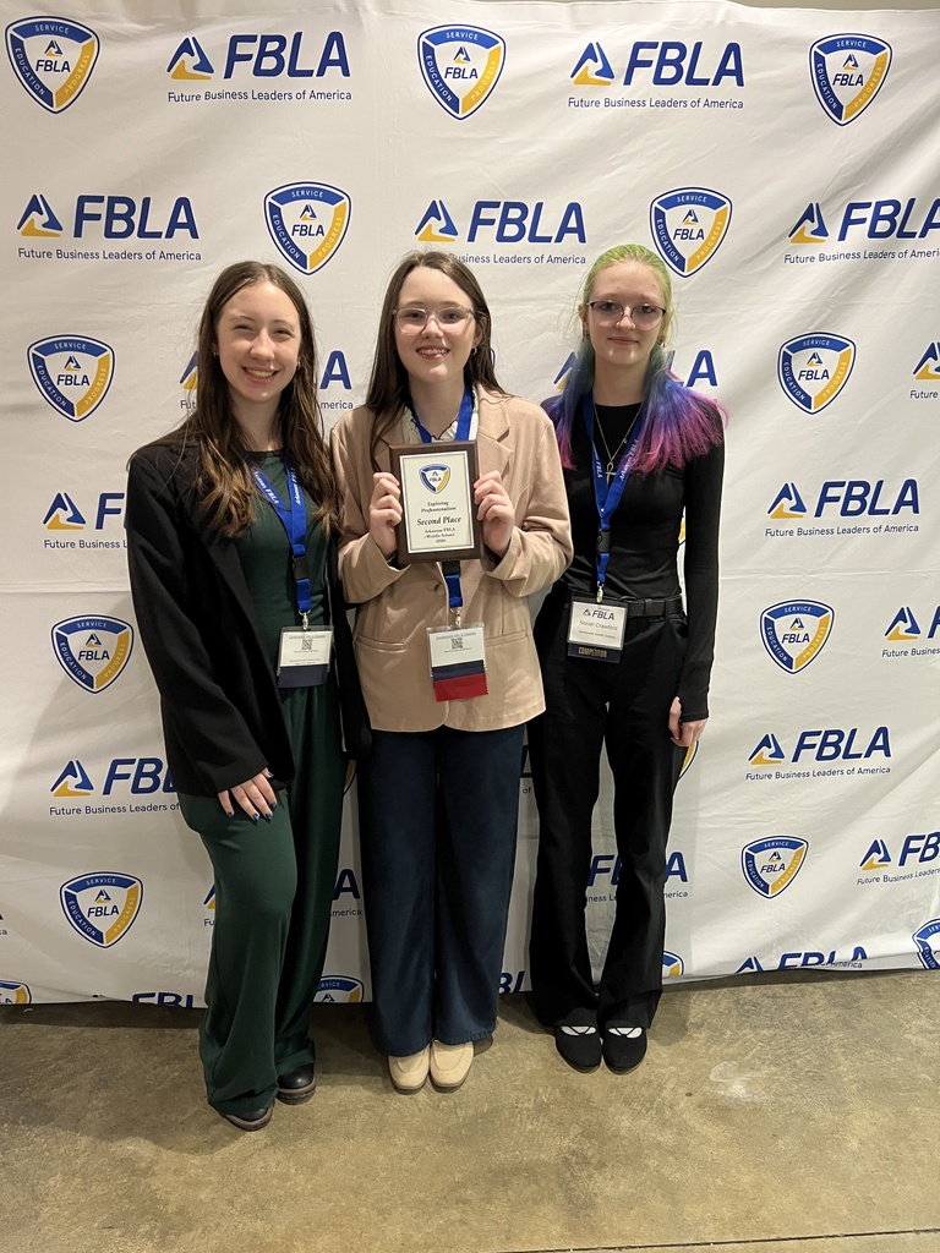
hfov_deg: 53.1
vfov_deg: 67.3
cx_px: 470
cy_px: 626
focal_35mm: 26
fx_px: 941
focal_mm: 5.7
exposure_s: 1/60
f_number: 1.5
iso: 250
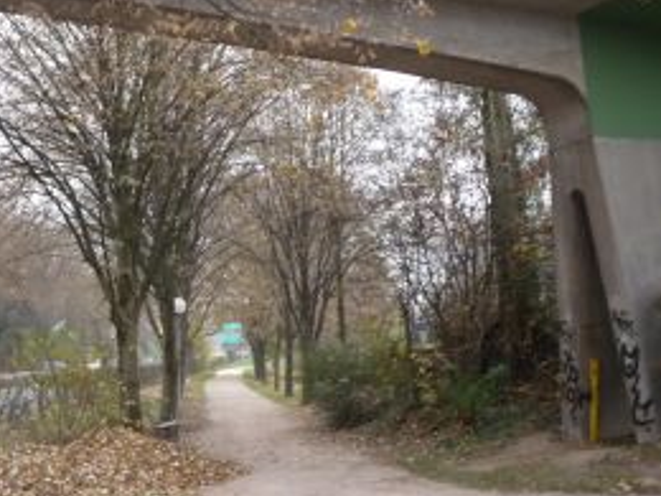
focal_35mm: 59
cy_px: 206
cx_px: 173
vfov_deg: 24.8
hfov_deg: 32.1
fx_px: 1127
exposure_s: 1/250
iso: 250
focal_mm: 5.2
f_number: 3.3
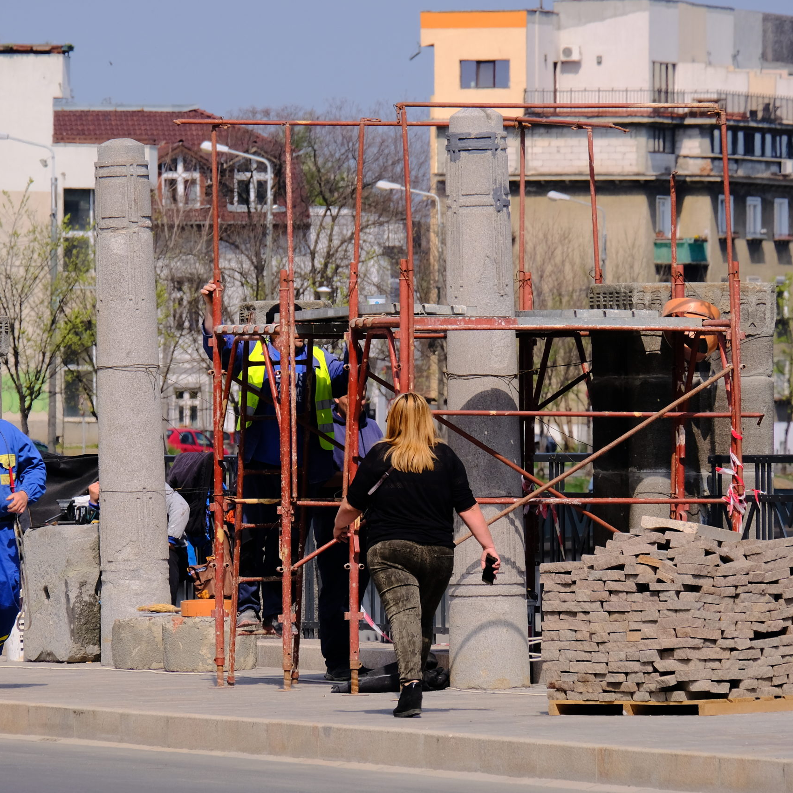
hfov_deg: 4.0
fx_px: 11430
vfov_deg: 4.0
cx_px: 334
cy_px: 397
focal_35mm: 441
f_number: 10
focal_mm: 230
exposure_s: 1/500
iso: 400
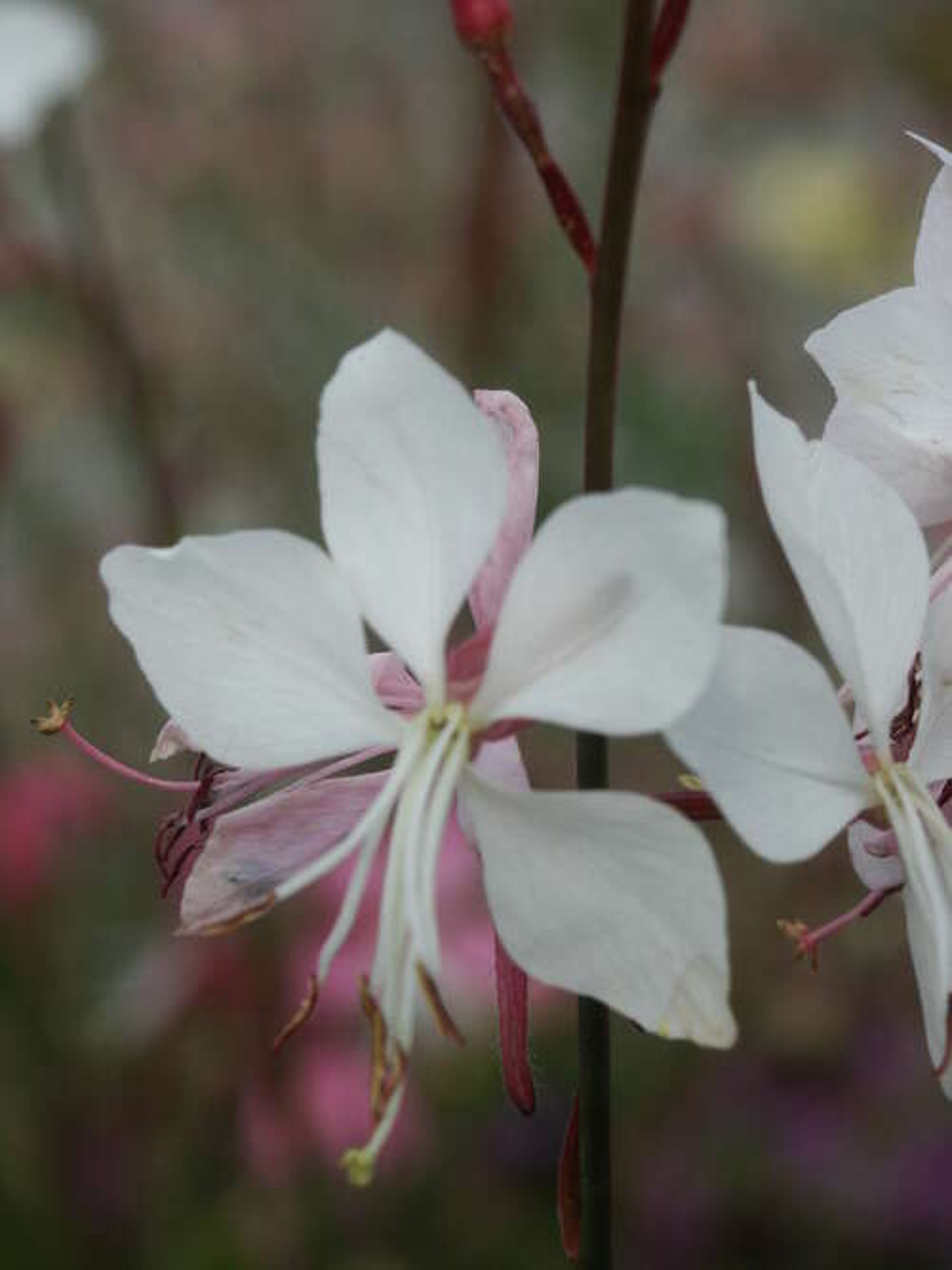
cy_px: 635
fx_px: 7299
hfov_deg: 7.5
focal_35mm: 199
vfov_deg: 9.9
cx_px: 476
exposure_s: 1/250
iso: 100
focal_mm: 50.48
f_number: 8
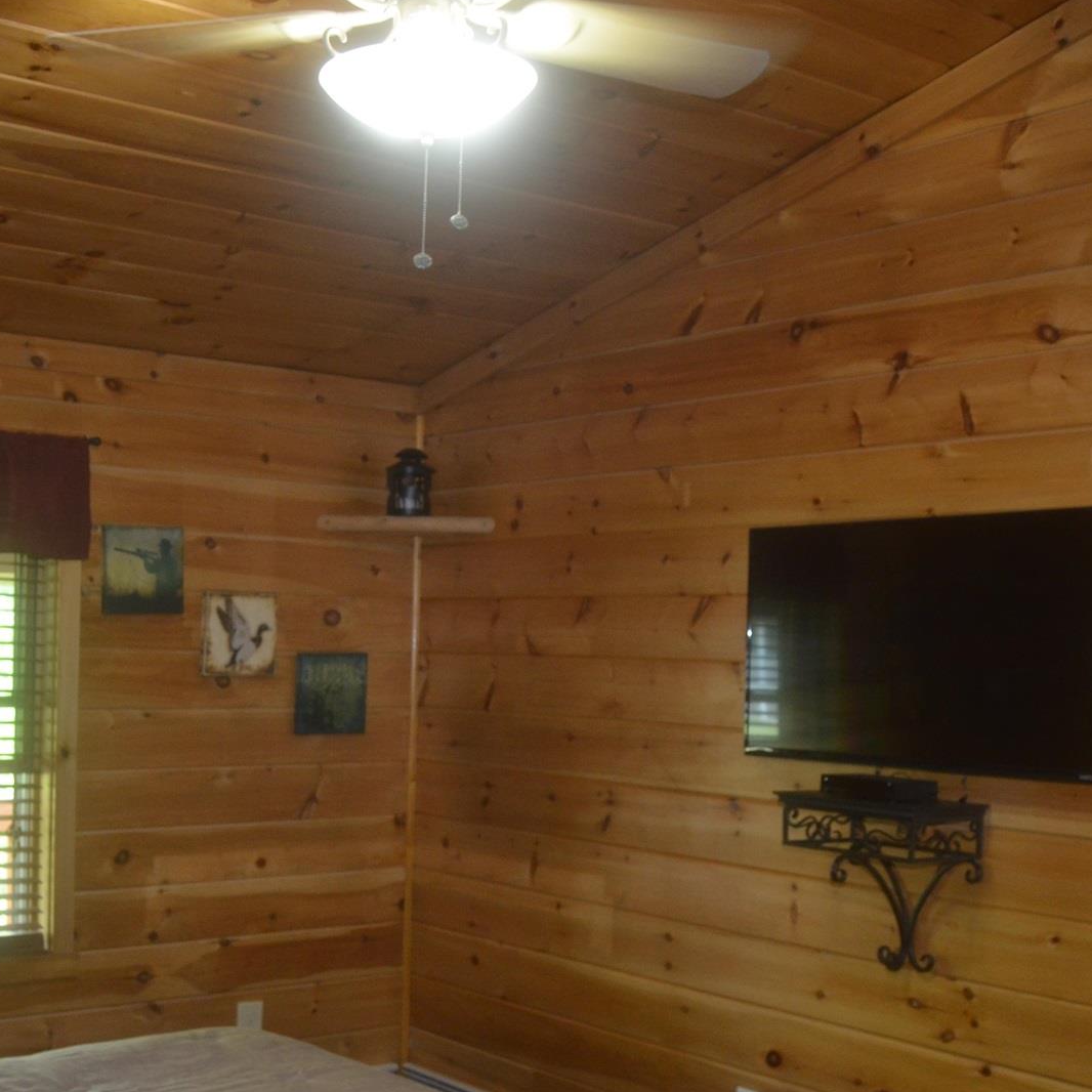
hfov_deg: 37.9
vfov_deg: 38.1
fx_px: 1570
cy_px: 674
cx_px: 361
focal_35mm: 44
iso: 720
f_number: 4
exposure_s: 1/60
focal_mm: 18
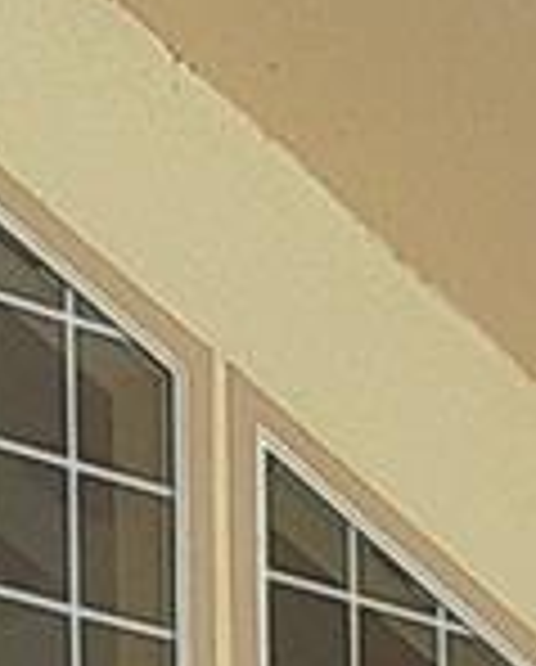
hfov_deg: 7.1
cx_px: 986
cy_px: 1791
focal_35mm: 213
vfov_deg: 8.1
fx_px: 4211
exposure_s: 1/366
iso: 40
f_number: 1.9
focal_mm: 2.91
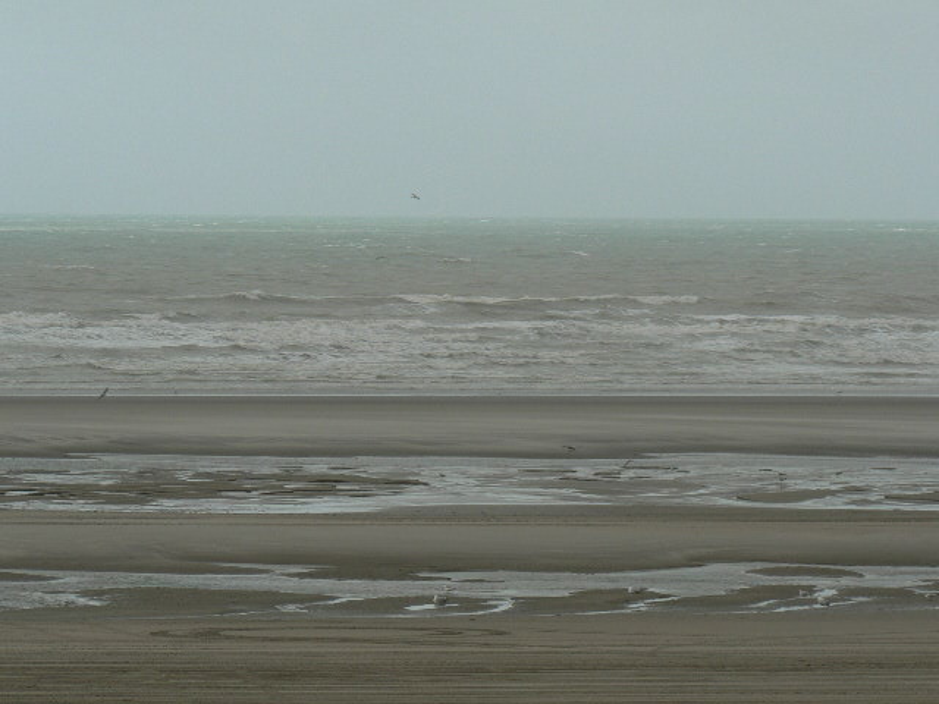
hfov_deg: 8.1
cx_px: 470
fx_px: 6619
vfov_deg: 6.1
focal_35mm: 244
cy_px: 352
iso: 80
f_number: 5
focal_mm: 40.7
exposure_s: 1/320
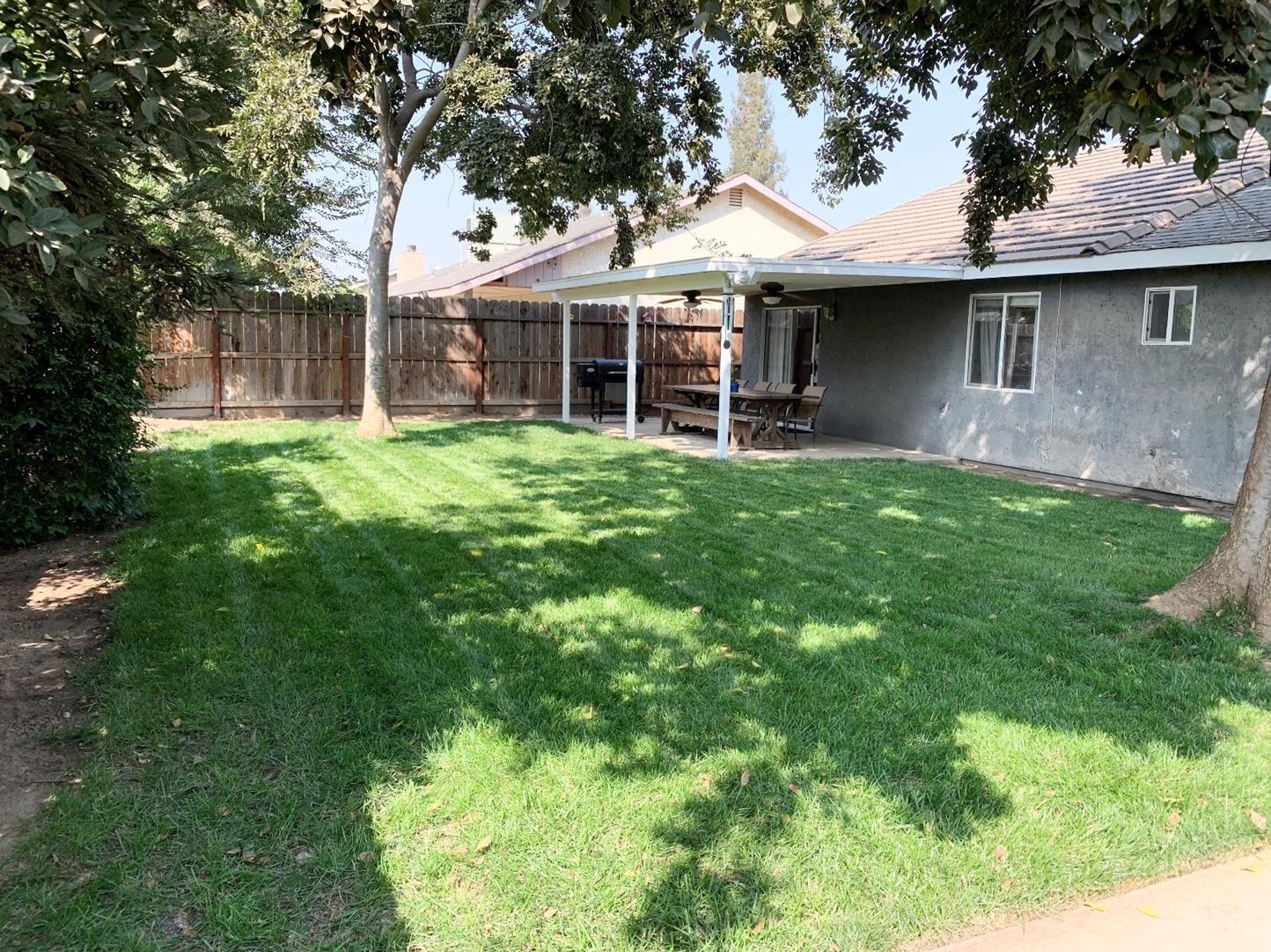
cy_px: 472
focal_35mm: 27
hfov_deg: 65.3
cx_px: 632
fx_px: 991
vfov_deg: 51.3
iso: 25
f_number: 1.8
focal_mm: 4.25
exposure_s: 1/405
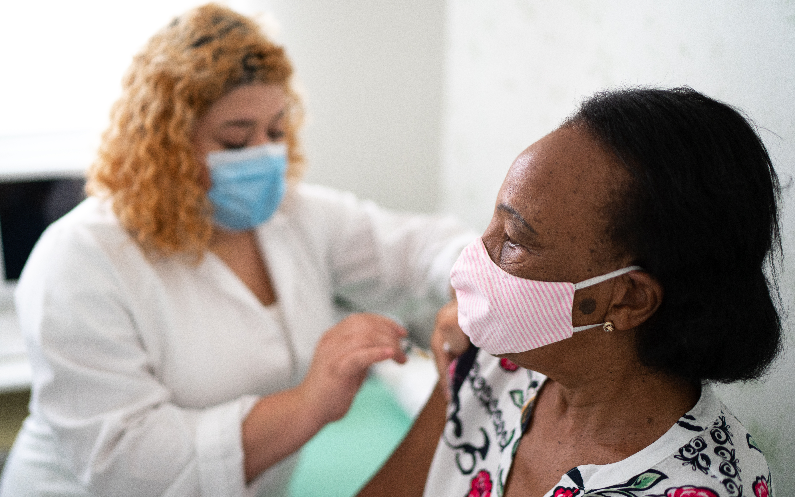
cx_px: 345
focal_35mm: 42
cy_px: 275
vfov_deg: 30.5
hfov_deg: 47.1
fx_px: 910
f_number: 1.4
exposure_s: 1/250
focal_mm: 35
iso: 500
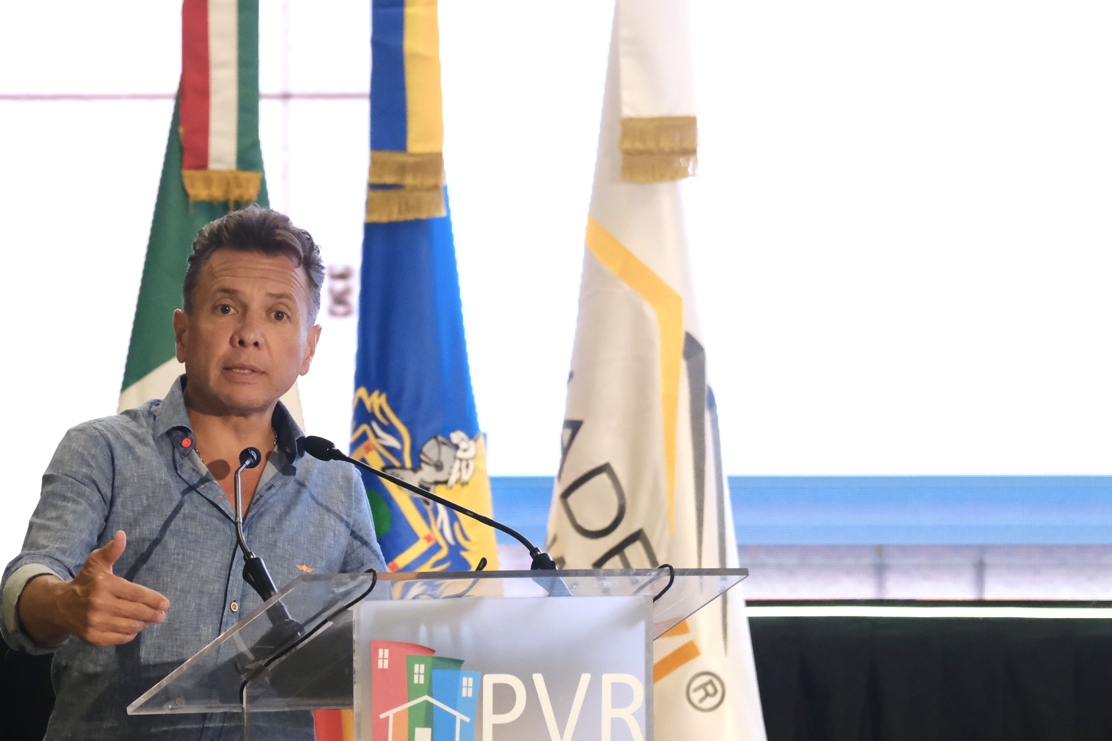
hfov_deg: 10.4
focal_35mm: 198
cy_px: 365
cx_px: 489
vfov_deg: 6.9
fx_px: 6115
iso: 4000
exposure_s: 1/200
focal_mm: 106
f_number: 4
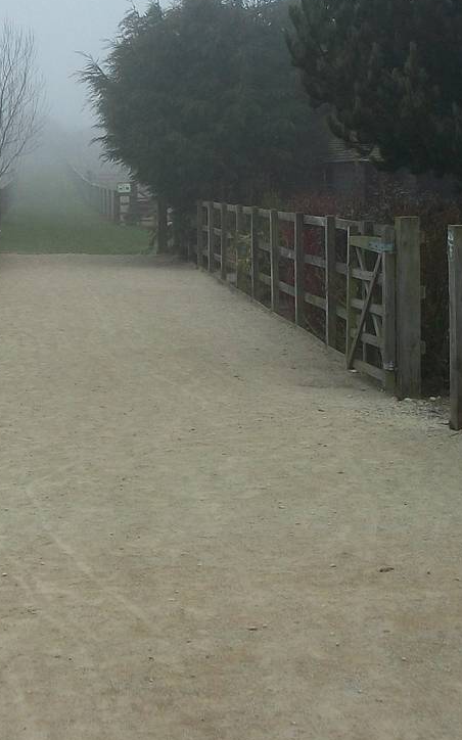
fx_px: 1512
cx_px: 165
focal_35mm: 75
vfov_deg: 27.1
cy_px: 173
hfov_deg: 17.3
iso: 80
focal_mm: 5.7
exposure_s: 1/500
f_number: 2.9
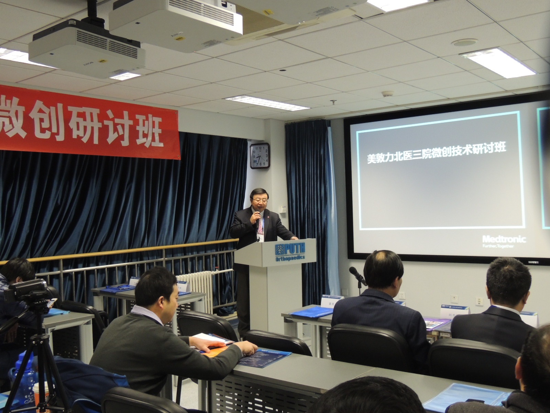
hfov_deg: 52.6
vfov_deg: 40.7
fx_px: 556
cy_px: 206
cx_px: 275
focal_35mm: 35
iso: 400
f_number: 3.3
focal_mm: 6.2
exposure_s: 1/25
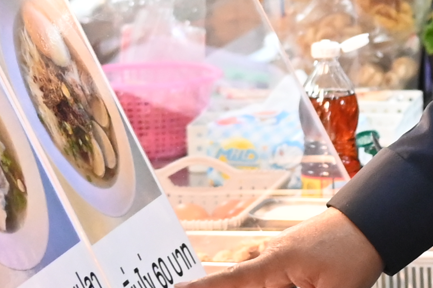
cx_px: 362
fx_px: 2741
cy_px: -55
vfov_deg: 6.0
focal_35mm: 228
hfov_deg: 9.0
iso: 2800
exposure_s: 1/160
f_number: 4
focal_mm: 35
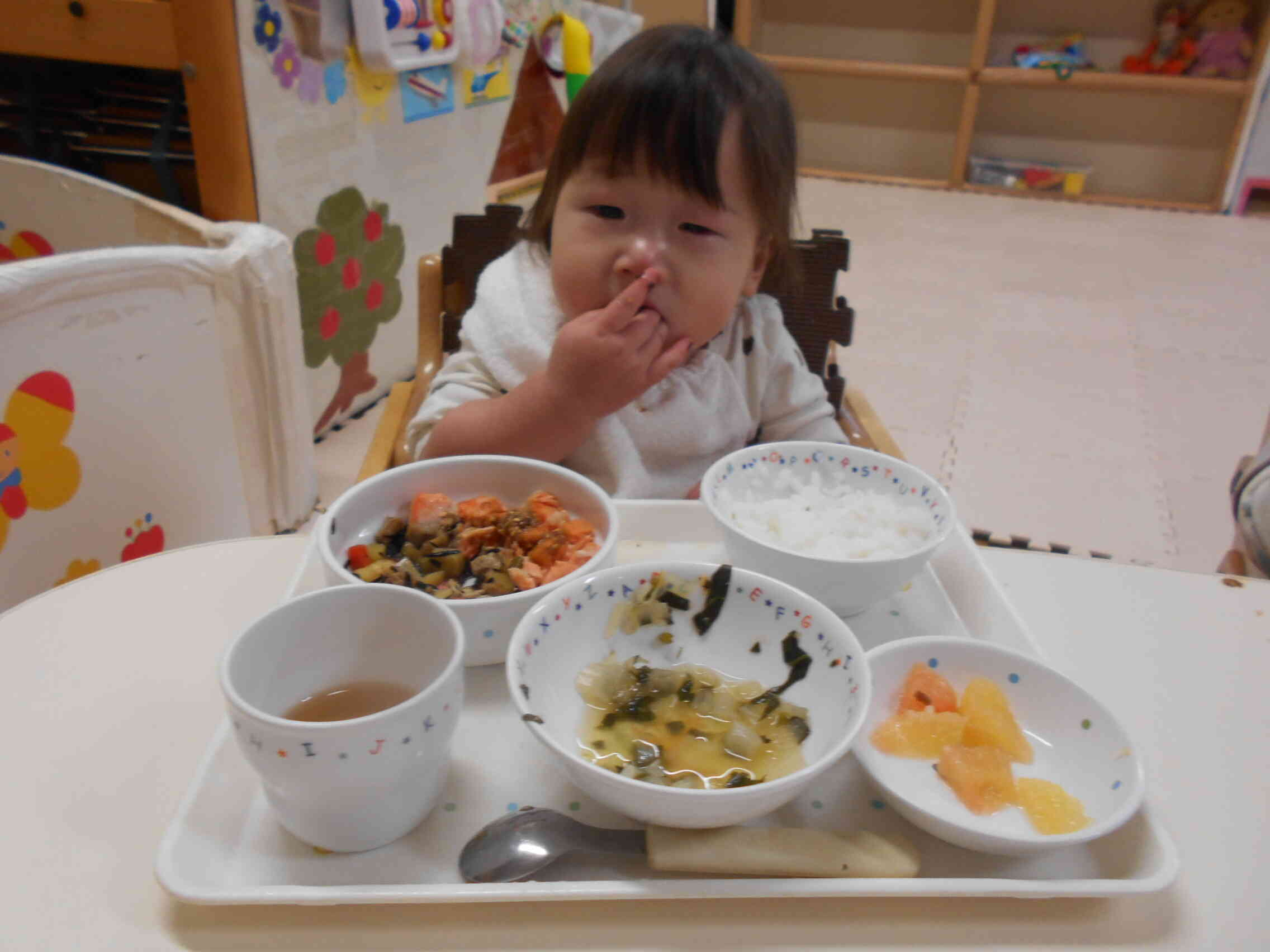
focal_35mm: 26
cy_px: 476
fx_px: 954
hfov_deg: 67.3
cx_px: 635
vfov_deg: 53.1
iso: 180
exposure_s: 1/30
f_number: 3.2
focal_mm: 4.6
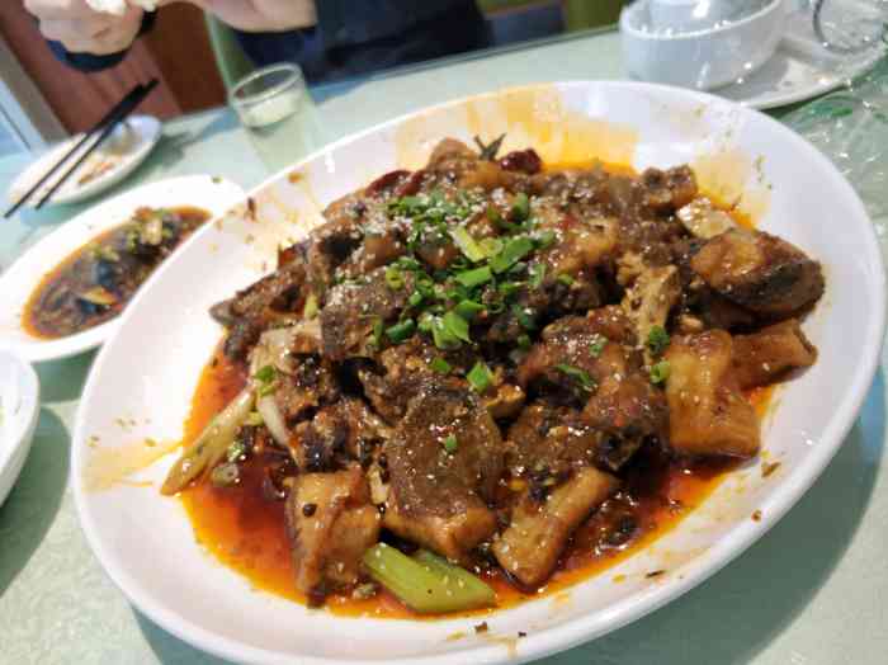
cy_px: 332
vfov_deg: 51.3
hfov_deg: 65.4
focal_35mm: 27
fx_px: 692
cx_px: 444
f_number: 1.8
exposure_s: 1/25
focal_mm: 3.82
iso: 372
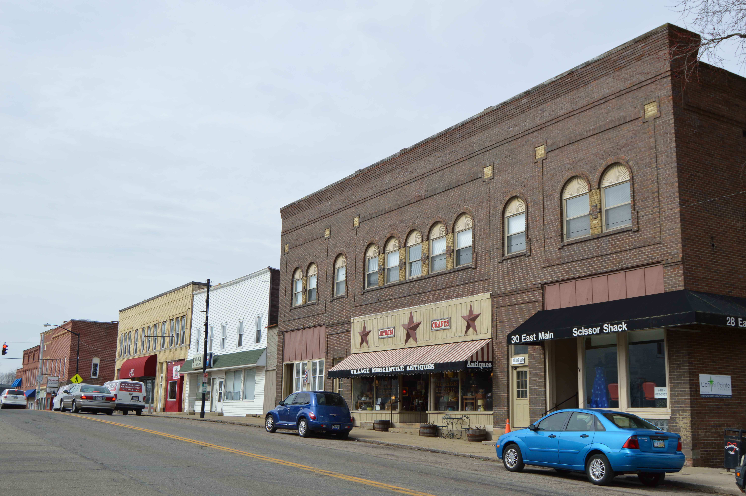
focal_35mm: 39
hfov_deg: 49.6
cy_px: 248
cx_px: 373
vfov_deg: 34.1
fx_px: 807
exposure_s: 1/250
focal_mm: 26
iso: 100
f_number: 8
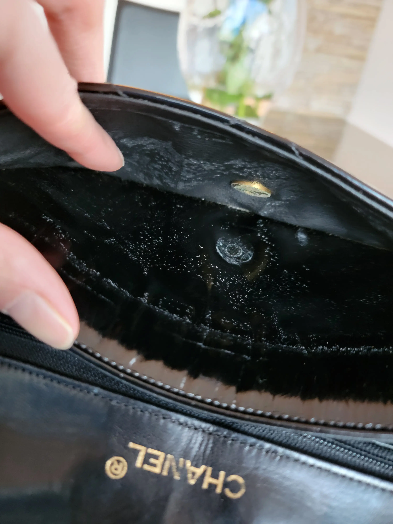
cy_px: 262
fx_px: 363
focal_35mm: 24
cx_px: 196
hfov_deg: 56.8
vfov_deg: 71.6
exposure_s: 1/30
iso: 1000
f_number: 1.8
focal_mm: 6.7
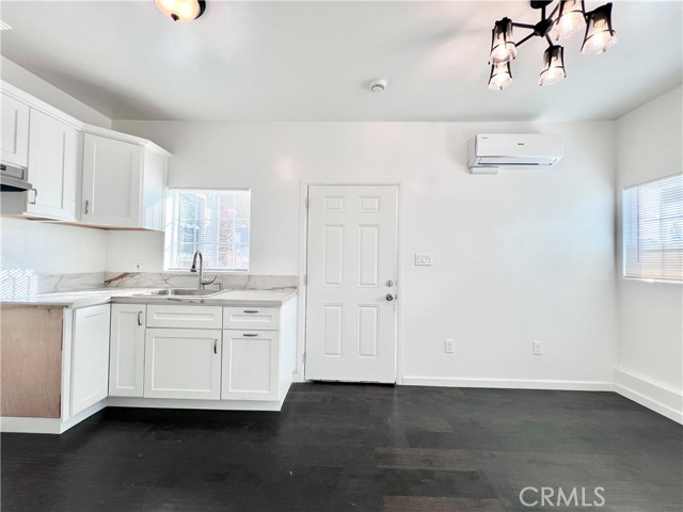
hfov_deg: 106.2
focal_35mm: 13
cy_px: 256
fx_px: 256
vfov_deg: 89.9
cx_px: 342
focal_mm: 1.57
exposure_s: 1/120
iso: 32
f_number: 1.8
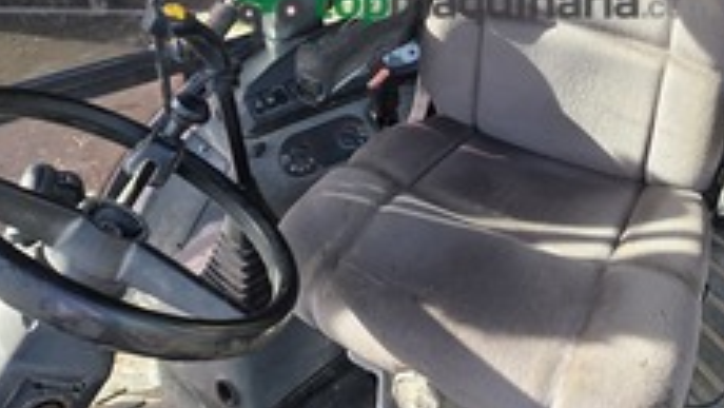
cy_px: 0
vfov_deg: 32.0
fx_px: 653
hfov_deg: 56.9
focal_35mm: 34
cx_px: 476
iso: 40
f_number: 1.9
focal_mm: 2.2
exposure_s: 1/253
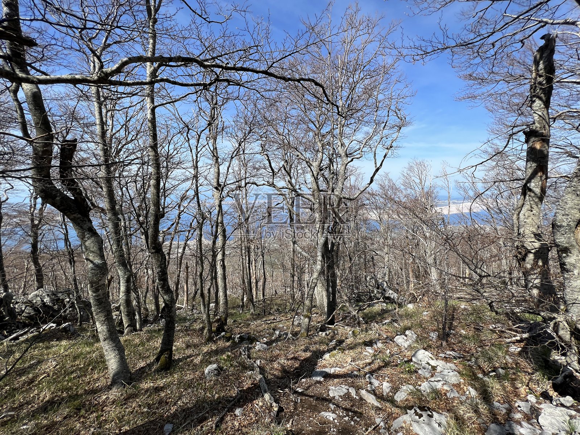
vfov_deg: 89.9
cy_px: 218
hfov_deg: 106.2
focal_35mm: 13
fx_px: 218
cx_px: 290
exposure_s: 1/1376
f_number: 1.8
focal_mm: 1.57
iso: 32
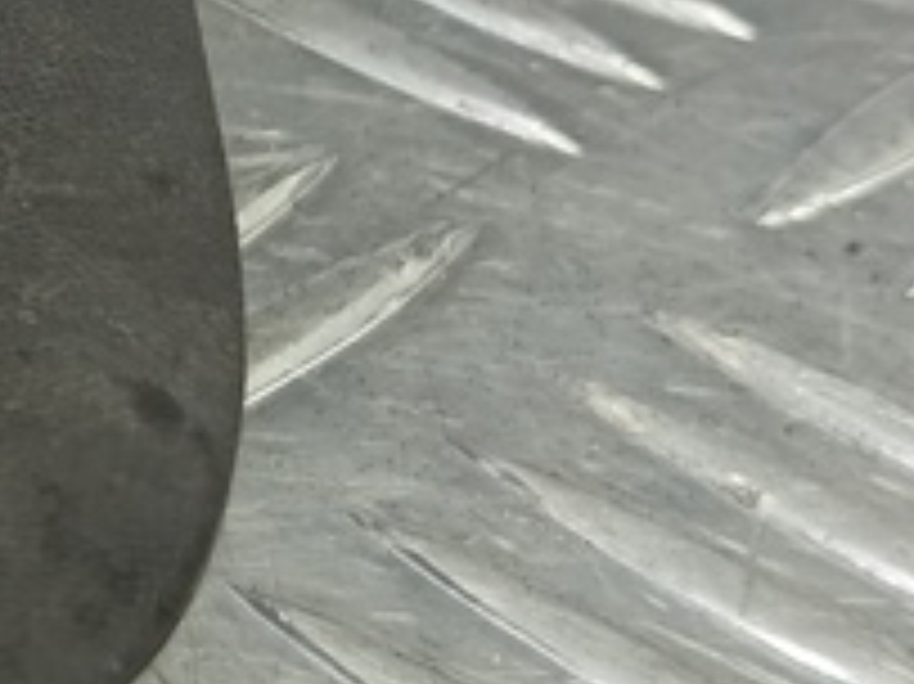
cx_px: -765
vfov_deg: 12.7
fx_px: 3061
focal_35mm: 116
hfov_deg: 14.7
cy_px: 216
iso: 189
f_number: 1.6
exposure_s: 1/50
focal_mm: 4.11
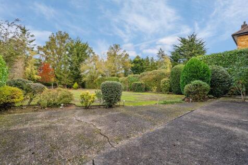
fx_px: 110
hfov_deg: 96.8
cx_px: 124
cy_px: 82
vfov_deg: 73.7
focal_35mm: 16
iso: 320
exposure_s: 1/30
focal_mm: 16
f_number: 5.6
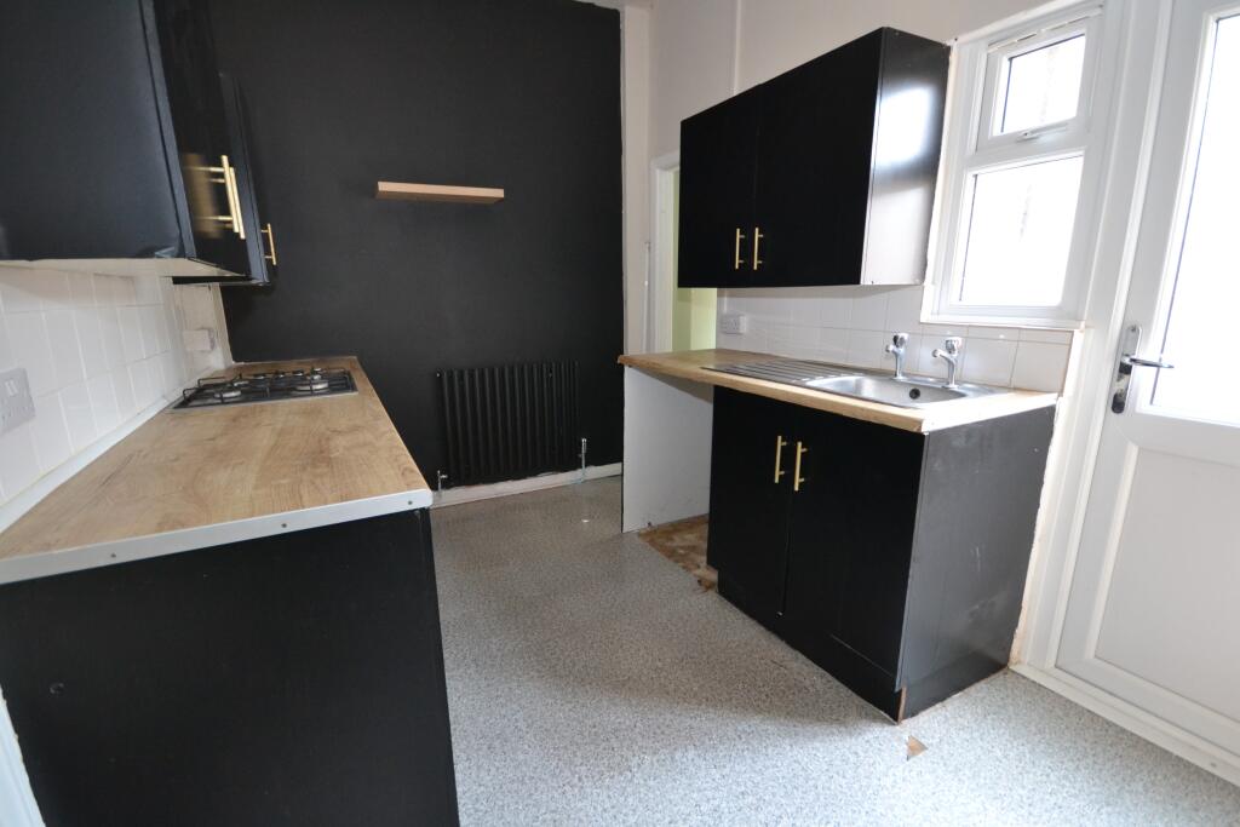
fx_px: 517
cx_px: 620
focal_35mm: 15
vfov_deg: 77.3
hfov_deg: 100.4
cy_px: 414
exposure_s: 1/60
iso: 1600
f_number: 4
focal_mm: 10
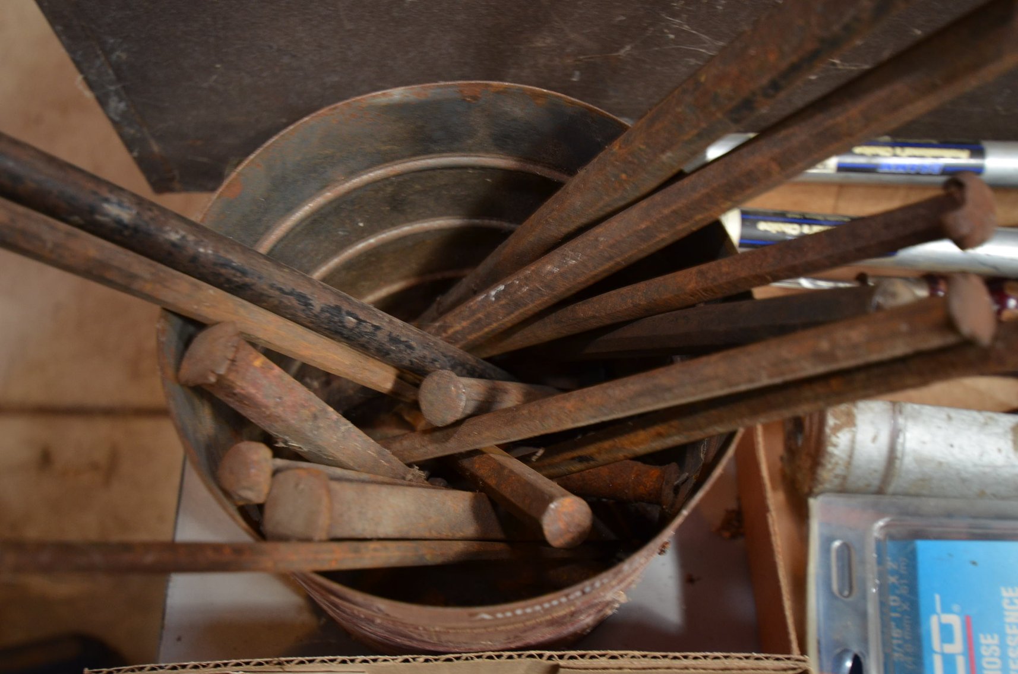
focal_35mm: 36
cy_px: 337
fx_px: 1016
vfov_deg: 36.7
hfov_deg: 53.2
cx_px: 509
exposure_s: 1/60
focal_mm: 24
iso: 720
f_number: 4.5
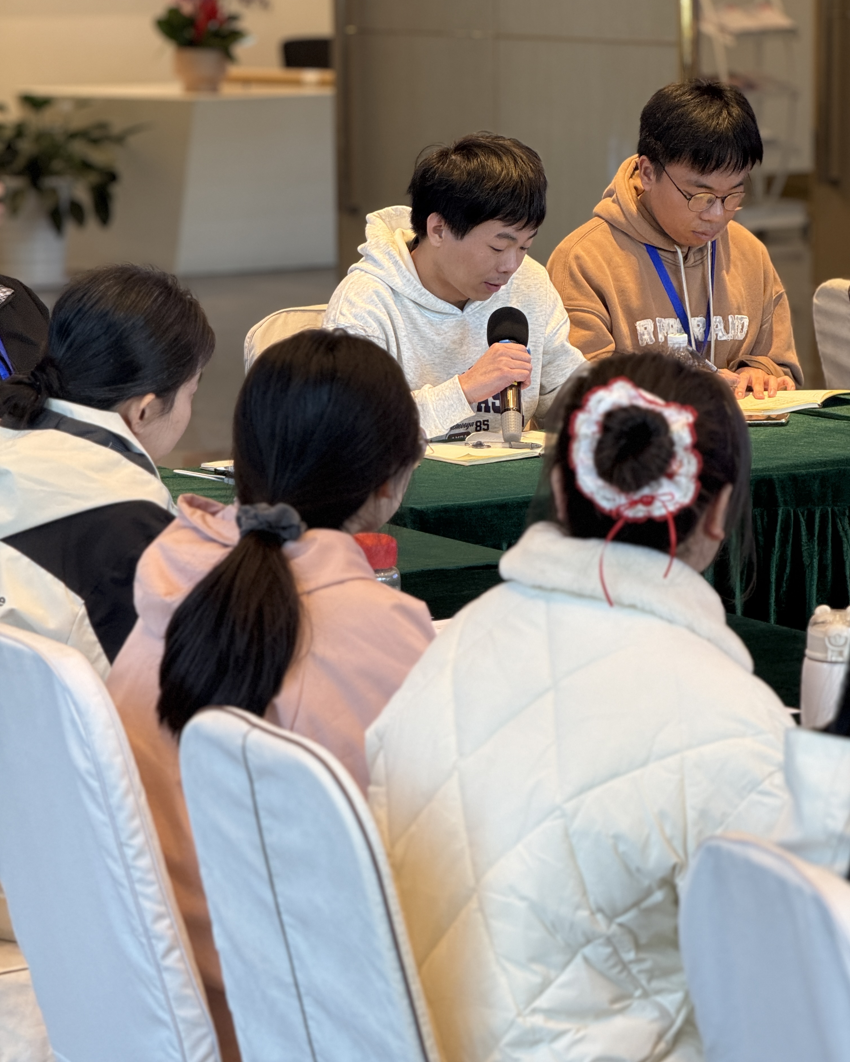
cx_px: 427
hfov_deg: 12.2
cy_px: 500
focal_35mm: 126
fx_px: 3962
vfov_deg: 15.3
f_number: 2.8
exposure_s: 1/100
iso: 160
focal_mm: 15.66
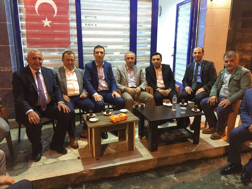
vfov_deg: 48.2
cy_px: 94
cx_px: 126
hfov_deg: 61.7
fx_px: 211
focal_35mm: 29
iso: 125
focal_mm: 4.15
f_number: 2.2
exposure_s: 1/8
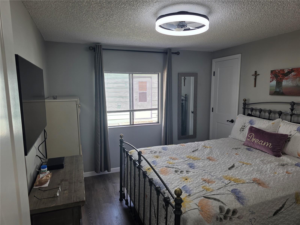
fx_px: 199
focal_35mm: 23
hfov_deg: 73.9
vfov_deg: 58.9
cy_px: 112
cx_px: 150
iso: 32
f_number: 1.7
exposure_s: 1/120
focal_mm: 6.3
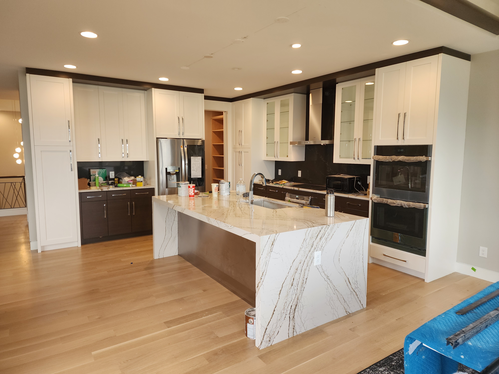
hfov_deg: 73.9
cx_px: 250
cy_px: 187
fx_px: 332
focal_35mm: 23
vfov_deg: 58.9
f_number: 1.8
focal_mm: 6.4
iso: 160
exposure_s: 1/180
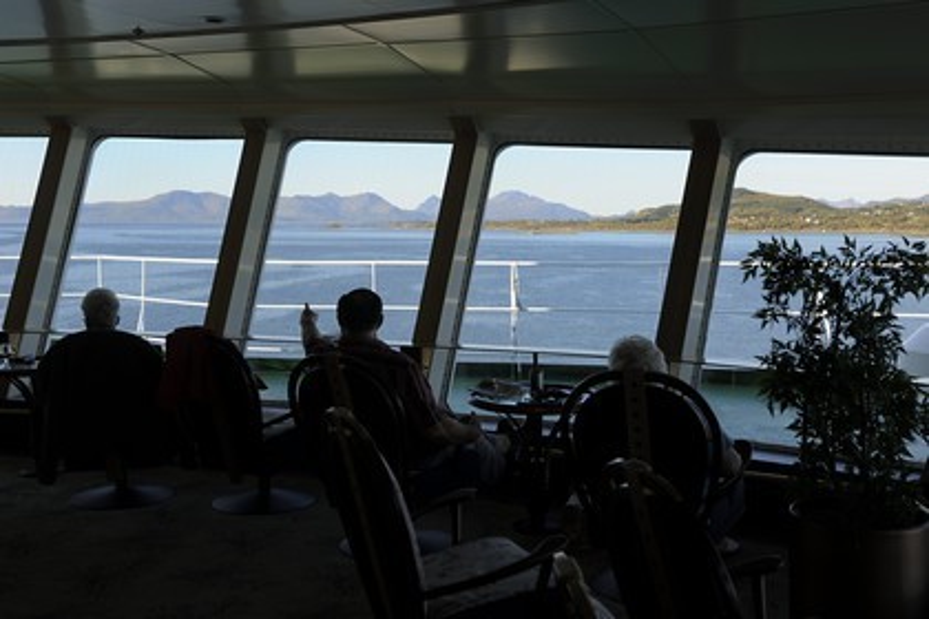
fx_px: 1135
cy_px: 310
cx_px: 464
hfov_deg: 44.5
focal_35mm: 44
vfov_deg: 30.5
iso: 200
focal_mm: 44
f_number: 7.1
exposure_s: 1/160
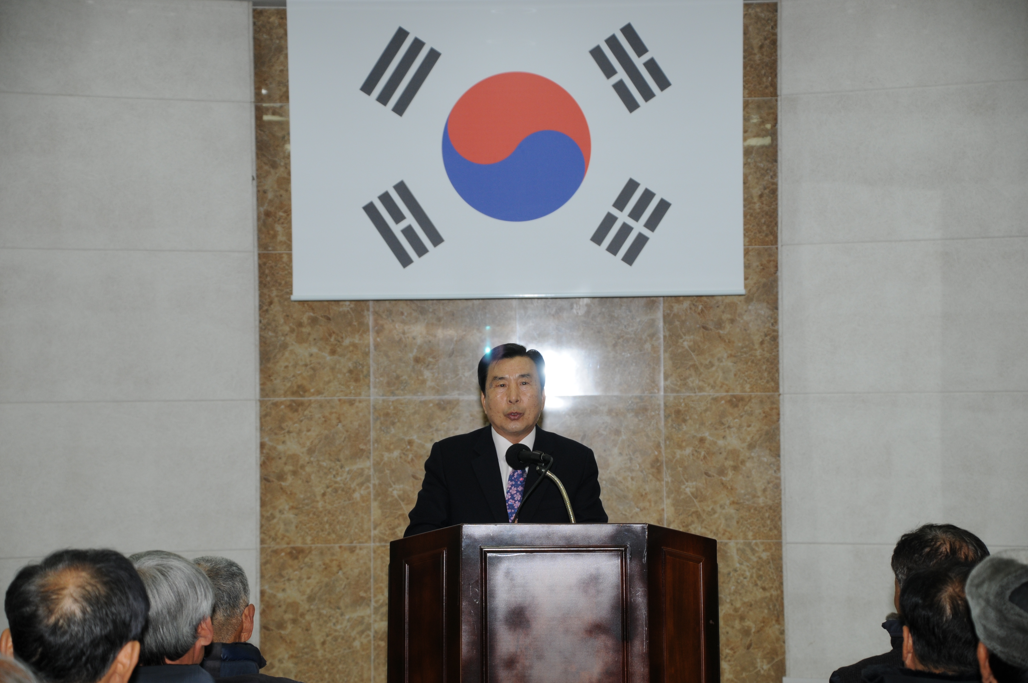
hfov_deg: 19.5
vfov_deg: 13.0
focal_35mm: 105
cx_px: 514
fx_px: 2995
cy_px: 342
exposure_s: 1/60
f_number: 5
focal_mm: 70
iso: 250
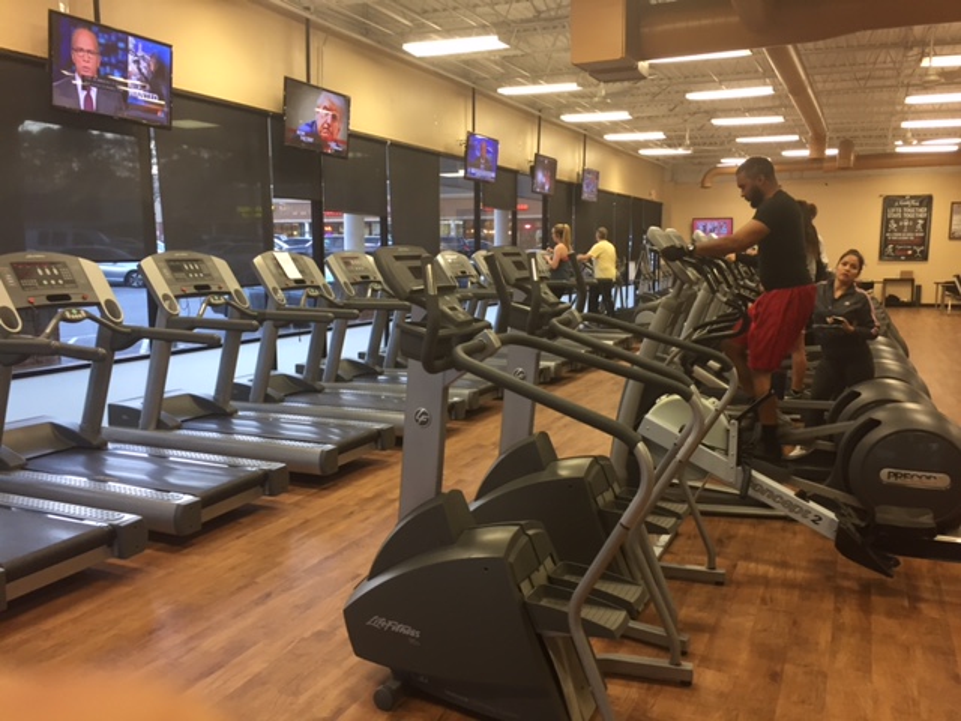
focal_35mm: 29
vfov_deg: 48.2
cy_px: 360
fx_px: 805
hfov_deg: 61.7
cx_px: 480
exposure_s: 1/30
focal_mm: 4.15
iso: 80
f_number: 2.2
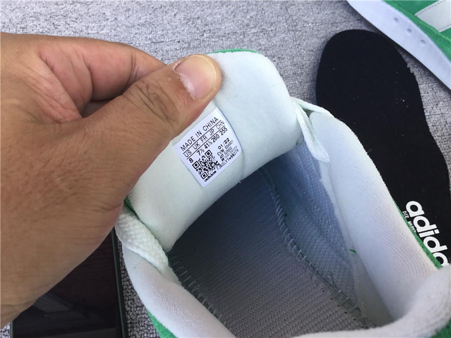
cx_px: 226
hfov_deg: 58.4
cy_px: 169
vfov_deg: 45.4
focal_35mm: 31
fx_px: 404
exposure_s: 1/100
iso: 40
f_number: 2.4
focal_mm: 3.3
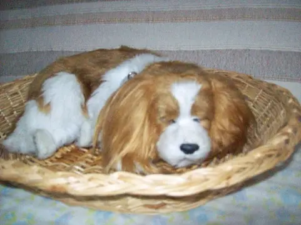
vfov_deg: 39.6
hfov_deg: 51.4
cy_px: 112
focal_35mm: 36
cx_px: 150
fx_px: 313
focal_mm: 6
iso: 800
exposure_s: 1/128
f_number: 2.7
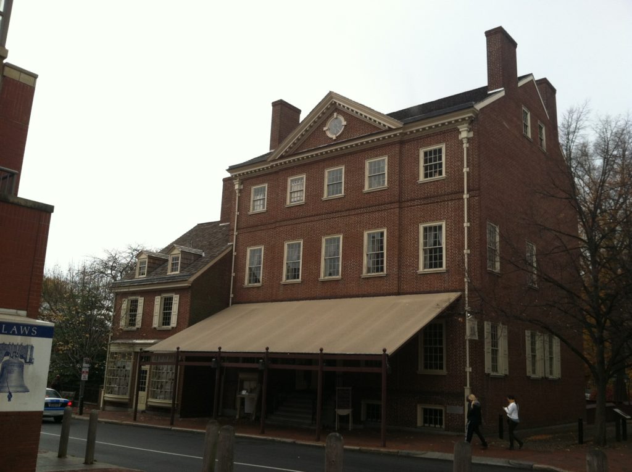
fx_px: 638
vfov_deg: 40.6
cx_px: 316
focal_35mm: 35
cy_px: 236
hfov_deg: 52.7
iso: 80
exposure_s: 1/380
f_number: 2.8
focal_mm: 3.85
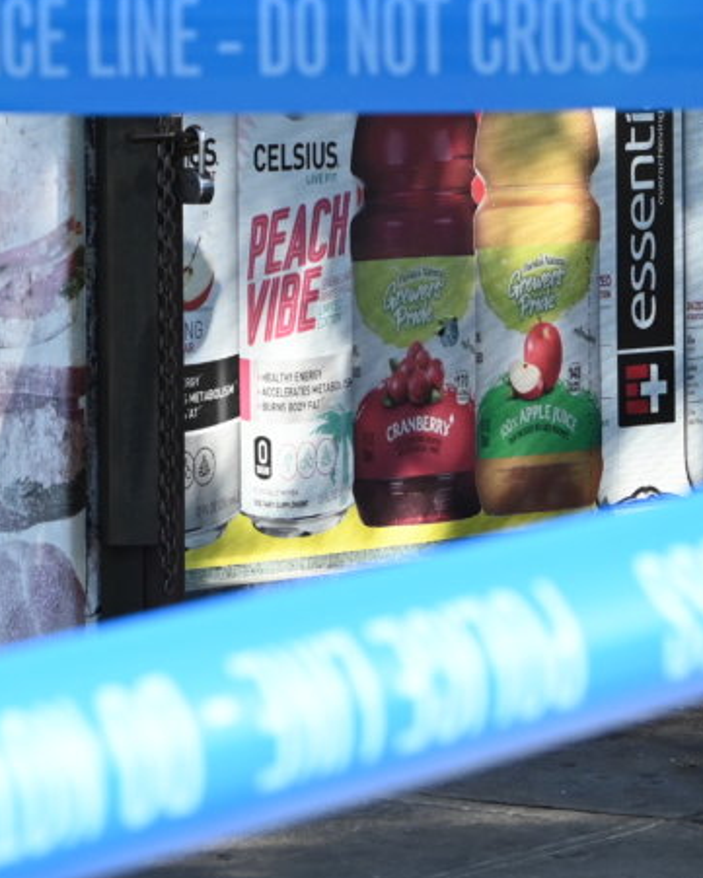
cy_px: -100
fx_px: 7748
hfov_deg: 5.2
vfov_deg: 6.5
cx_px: 201
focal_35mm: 298
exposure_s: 1/4000
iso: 800
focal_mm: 70
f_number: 4
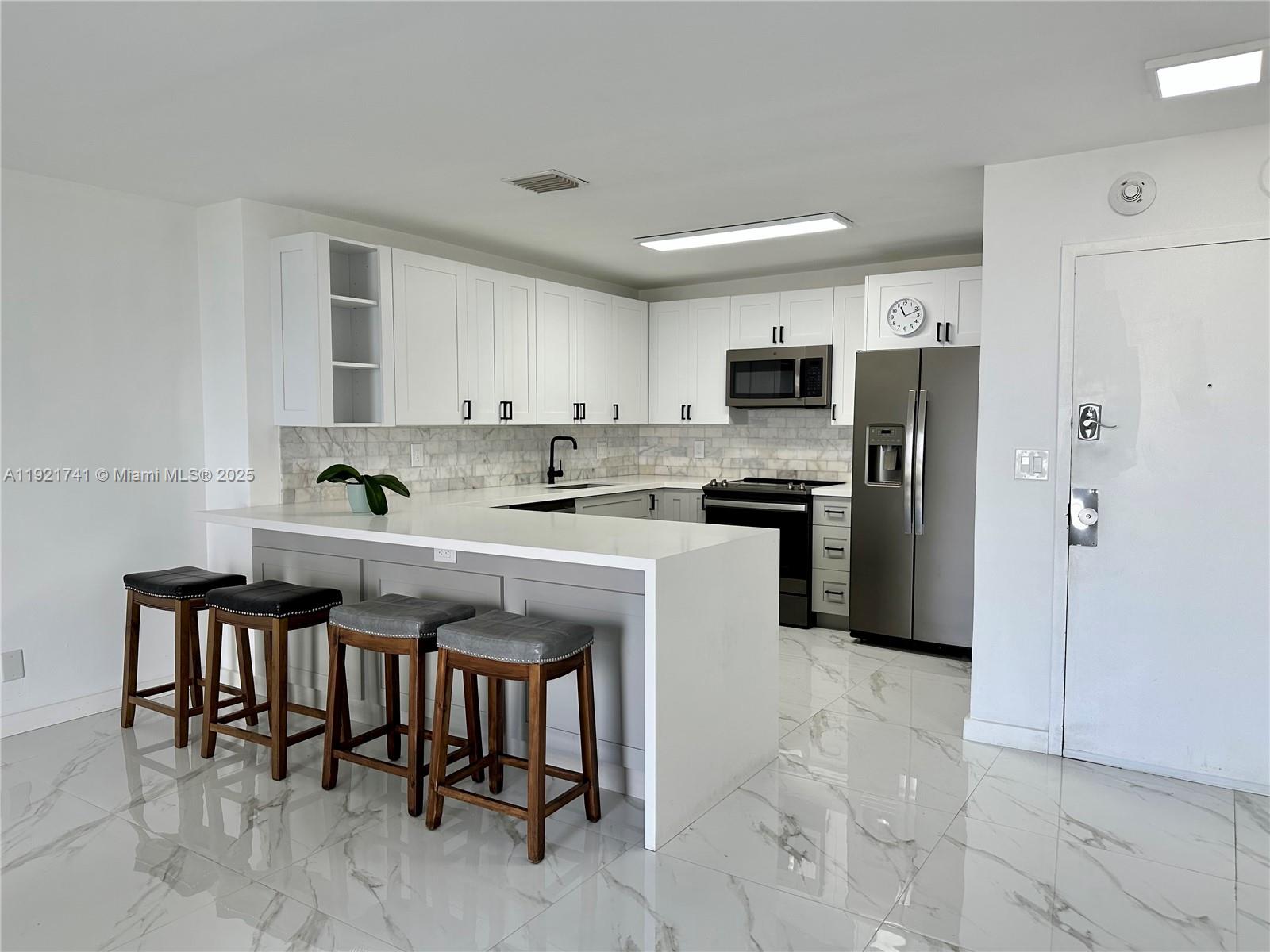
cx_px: 635
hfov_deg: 71.6
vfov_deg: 56.8
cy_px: 476
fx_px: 881
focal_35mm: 24
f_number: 1.78
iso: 100
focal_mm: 6.86
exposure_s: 1/154
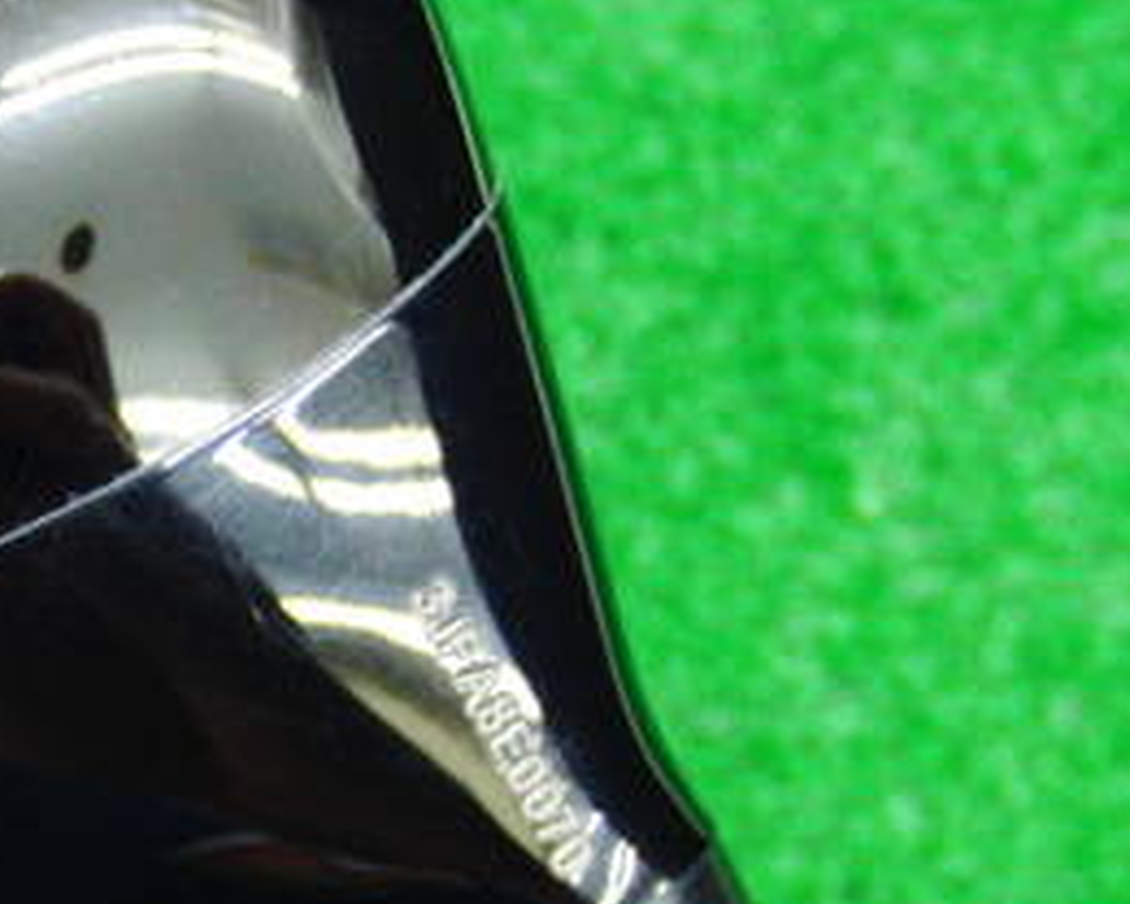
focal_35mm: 89
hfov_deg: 20.9
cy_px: 656
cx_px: 39
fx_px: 2976
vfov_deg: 17.2
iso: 400
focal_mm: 6.42
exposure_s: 1/13
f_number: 3.6
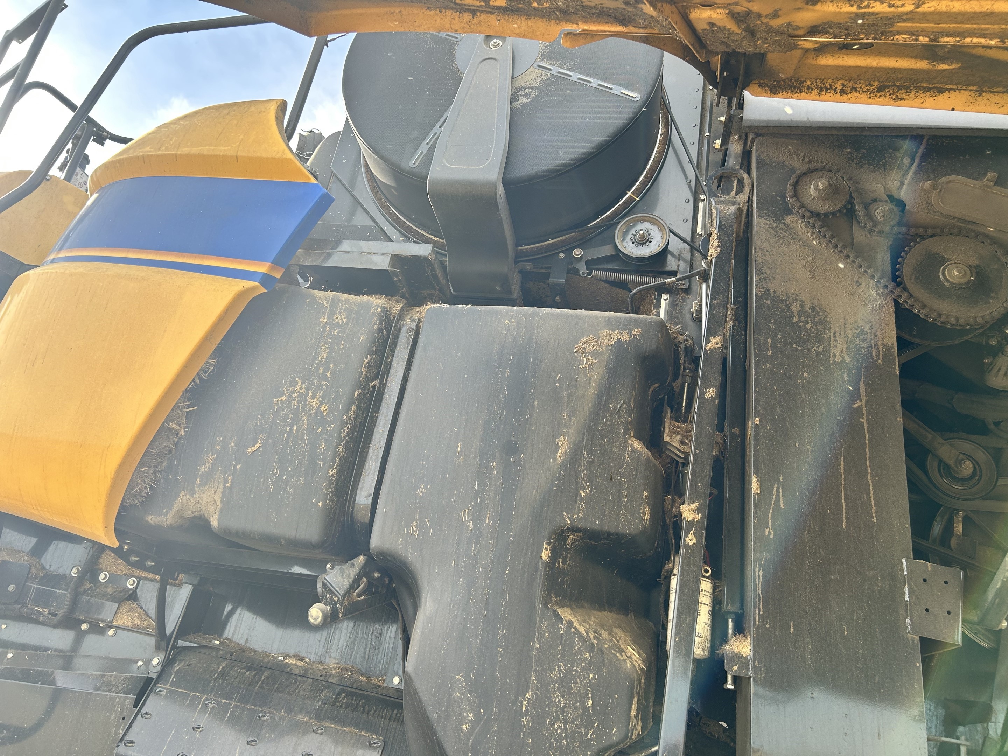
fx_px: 757
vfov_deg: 53.1
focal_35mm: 26
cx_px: 504
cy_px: 378
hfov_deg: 67.3
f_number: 1.5
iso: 50
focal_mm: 5.7
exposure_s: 1/714
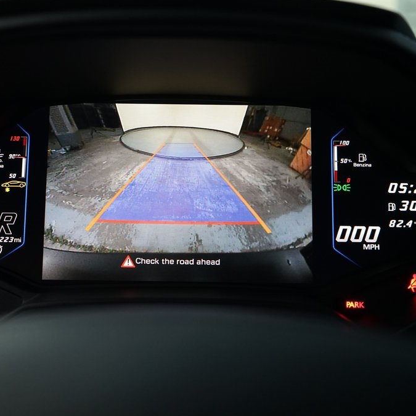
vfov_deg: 34.7
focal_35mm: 49
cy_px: 209
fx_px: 666
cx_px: 183
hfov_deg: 34.6
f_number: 5.6
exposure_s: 1/40
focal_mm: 38
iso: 1600
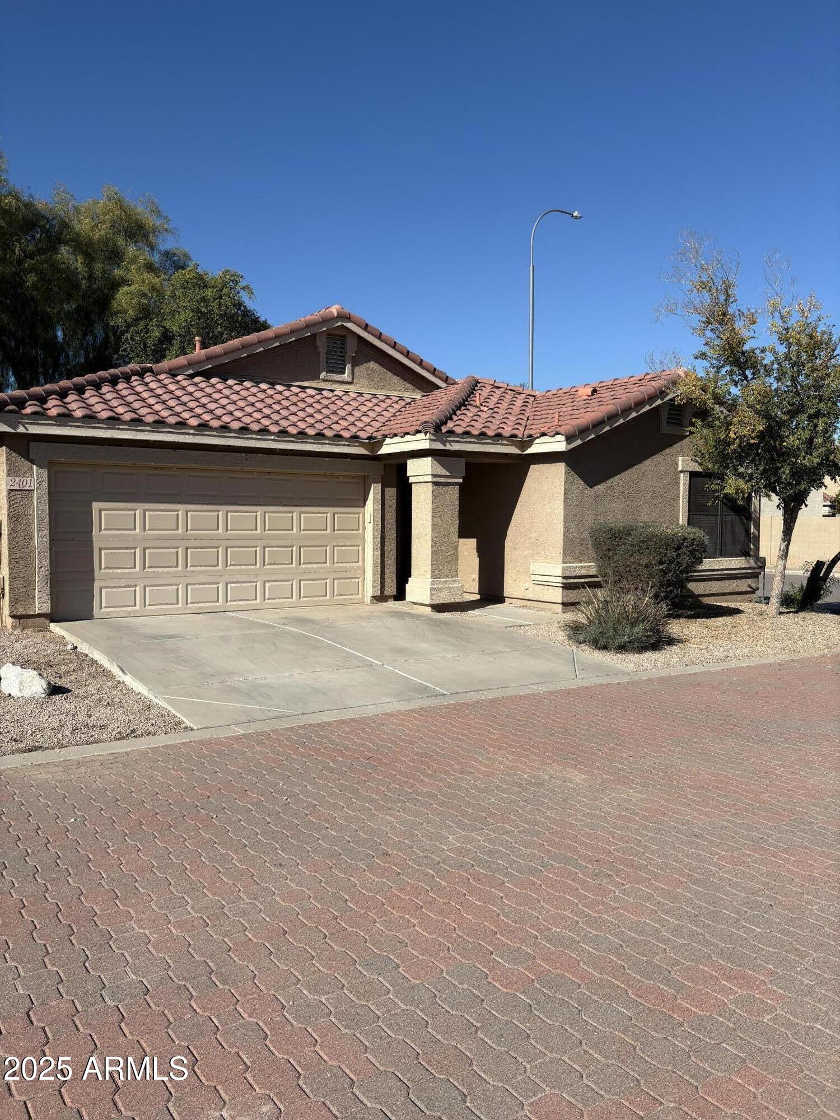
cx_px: 420
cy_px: 560
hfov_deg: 53.1
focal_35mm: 26
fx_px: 841
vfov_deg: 67.3
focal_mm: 5.96
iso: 50
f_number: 1.6
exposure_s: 1/4950
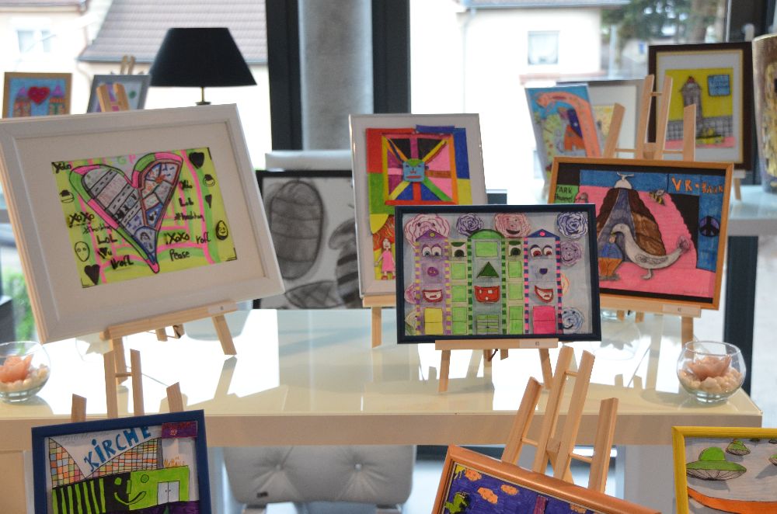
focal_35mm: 52
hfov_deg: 37.9
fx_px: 1131
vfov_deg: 25.6
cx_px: 388
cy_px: 257
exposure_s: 1/640
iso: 1600
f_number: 4.2
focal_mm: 35
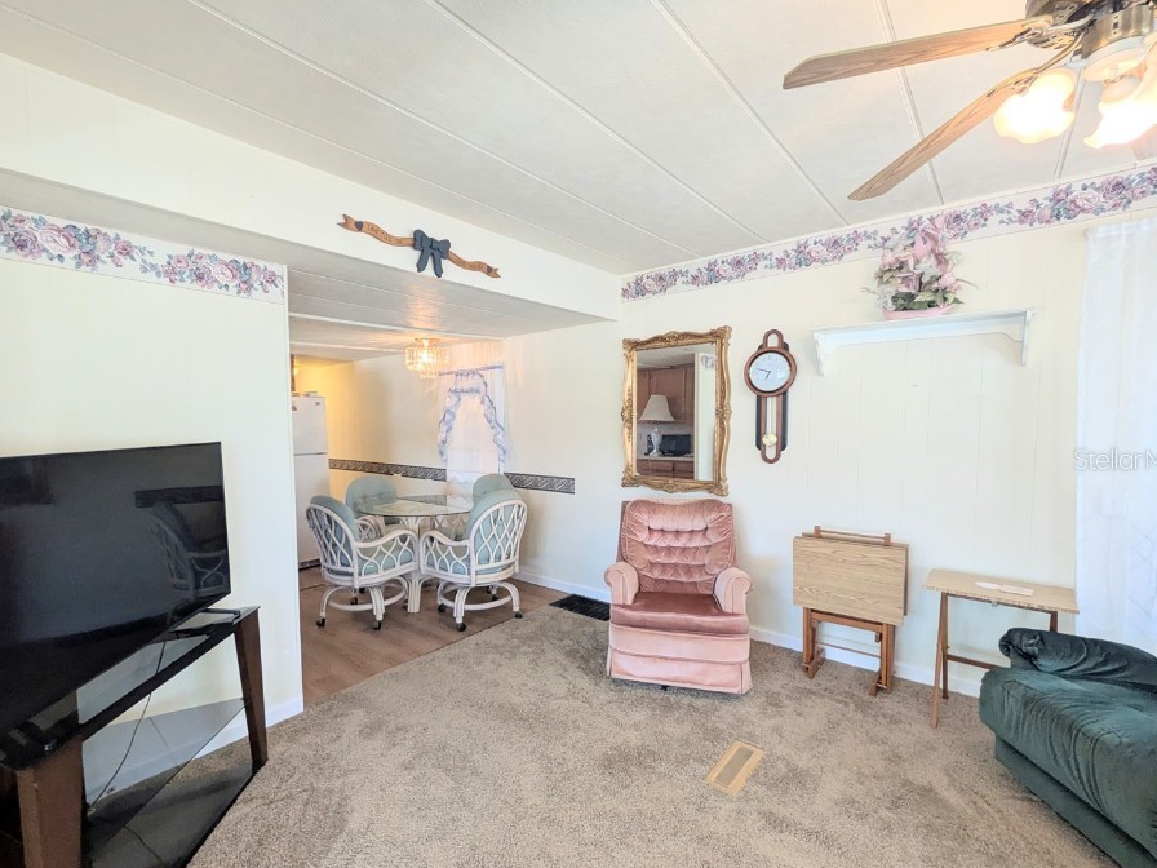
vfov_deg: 78.0
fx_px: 535
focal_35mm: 16
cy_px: 459
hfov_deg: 94.3
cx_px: 535
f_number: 2.2
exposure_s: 1/100
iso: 97
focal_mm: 1.83
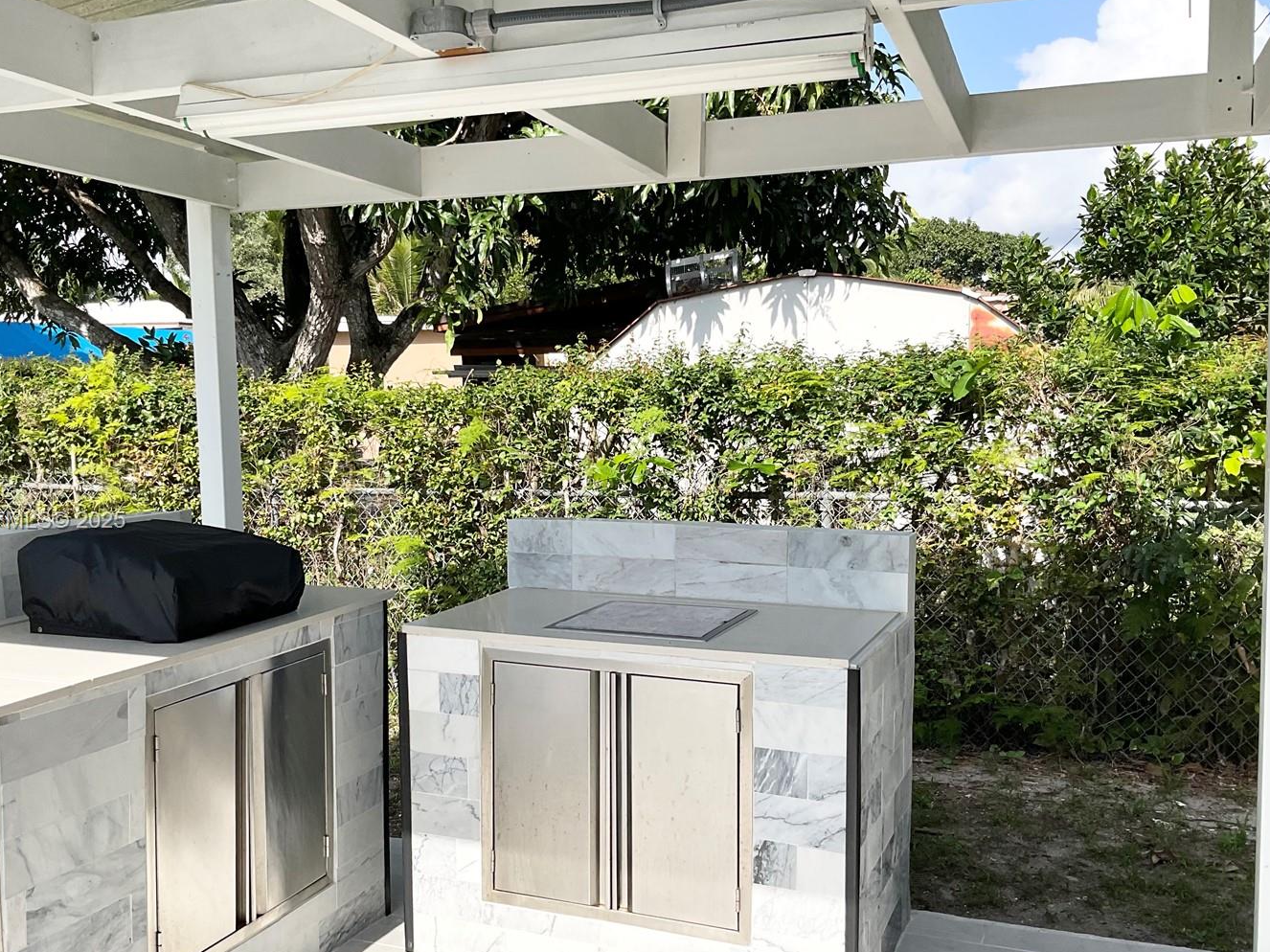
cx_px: 594
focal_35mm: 35
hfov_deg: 52.6
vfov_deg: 40.6
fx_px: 1284
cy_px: 522
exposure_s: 1/1912
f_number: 1.8
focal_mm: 3
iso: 16
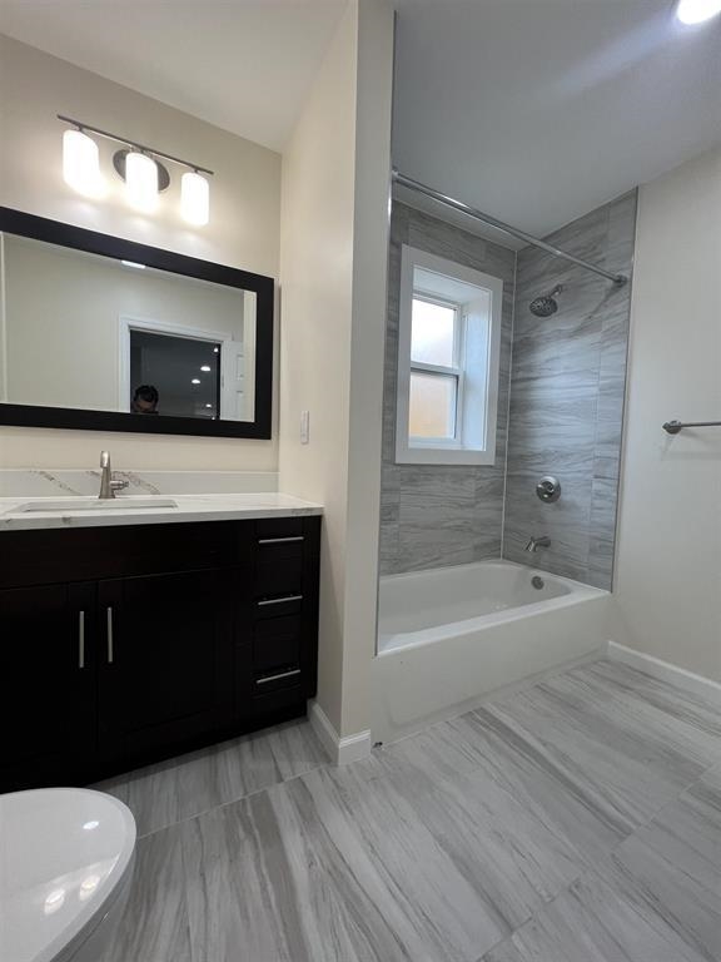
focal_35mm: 13
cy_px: 481
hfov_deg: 89.9
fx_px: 361
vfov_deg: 106.2
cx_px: 360
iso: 64
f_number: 1.8
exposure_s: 1/120
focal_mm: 1.57
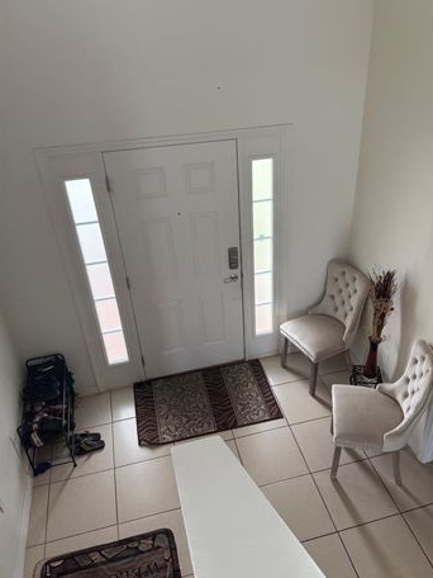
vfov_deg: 63.4
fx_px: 467
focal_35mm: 28
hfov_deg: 49.6
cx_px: 248
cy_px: 297
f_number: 1.78
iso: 200
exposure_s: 1/100
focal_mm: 6.76
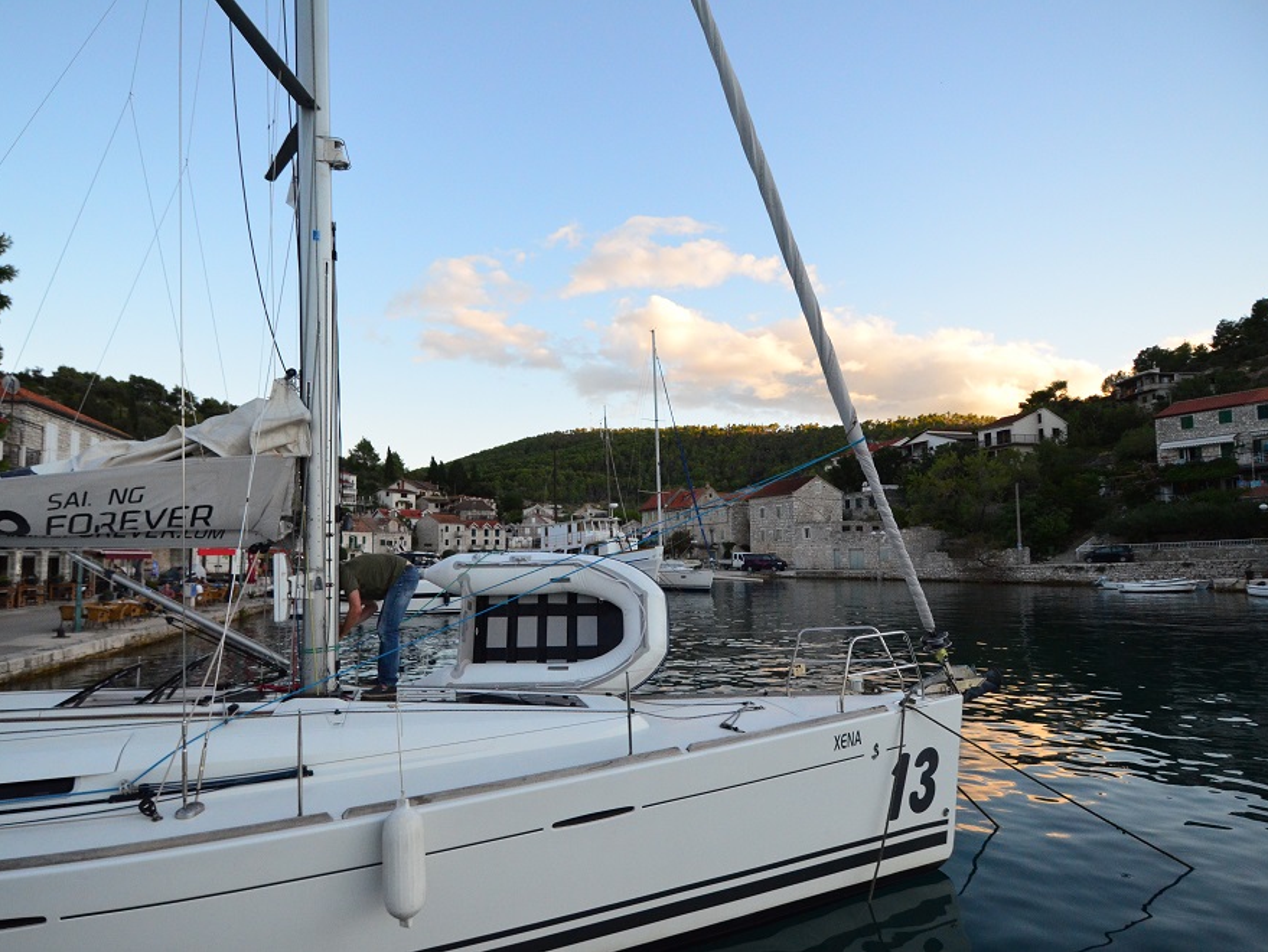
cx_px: 574
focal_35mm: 36
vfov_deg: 39.7
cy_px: 476
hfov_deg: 51.3
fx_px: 1319
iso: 2000
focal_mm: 22
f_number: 4.5
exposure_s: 1/2000
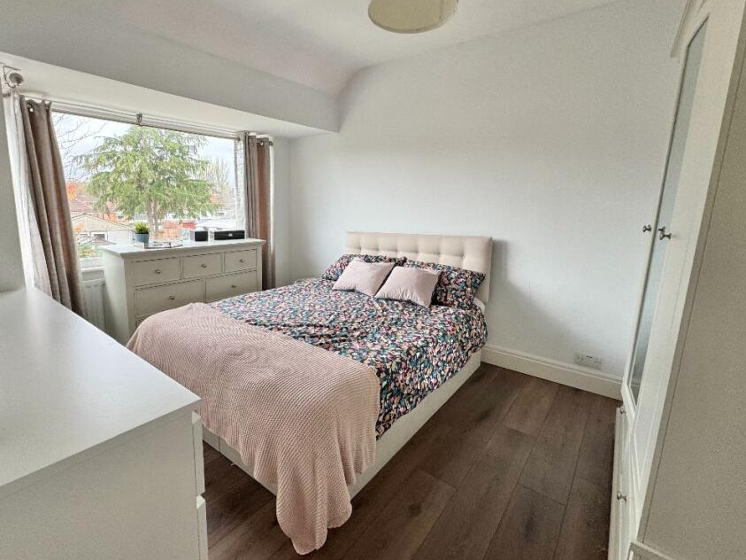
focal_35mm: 17
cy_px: 265
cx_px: 340
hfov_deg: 90.8
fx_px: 366
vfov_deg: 74.7
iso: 100
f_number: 2.2
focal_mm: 2.22
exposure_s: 1/99
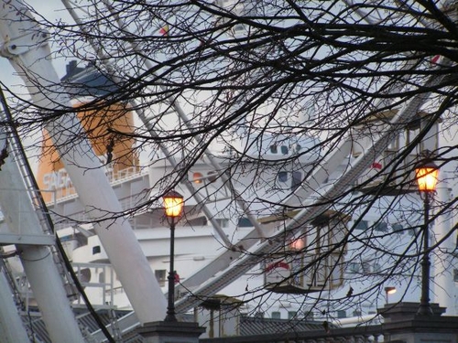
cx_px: 229
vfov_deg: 6.5
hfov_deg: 8.6
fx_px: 3030
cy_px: 172
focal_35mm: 229
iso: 200
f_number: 3.2
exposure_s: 1/125
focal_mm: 38.1
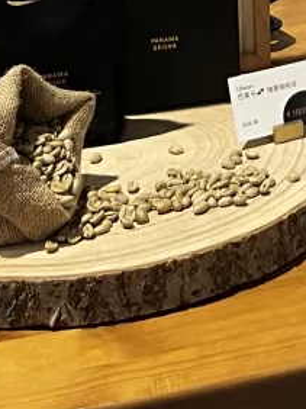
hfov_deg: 10.5
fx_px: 1570
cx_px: 534
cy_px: -621
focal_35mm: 133
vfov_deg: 11.7
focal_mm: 5.1
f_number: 1.6
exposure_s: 1/50
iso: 100
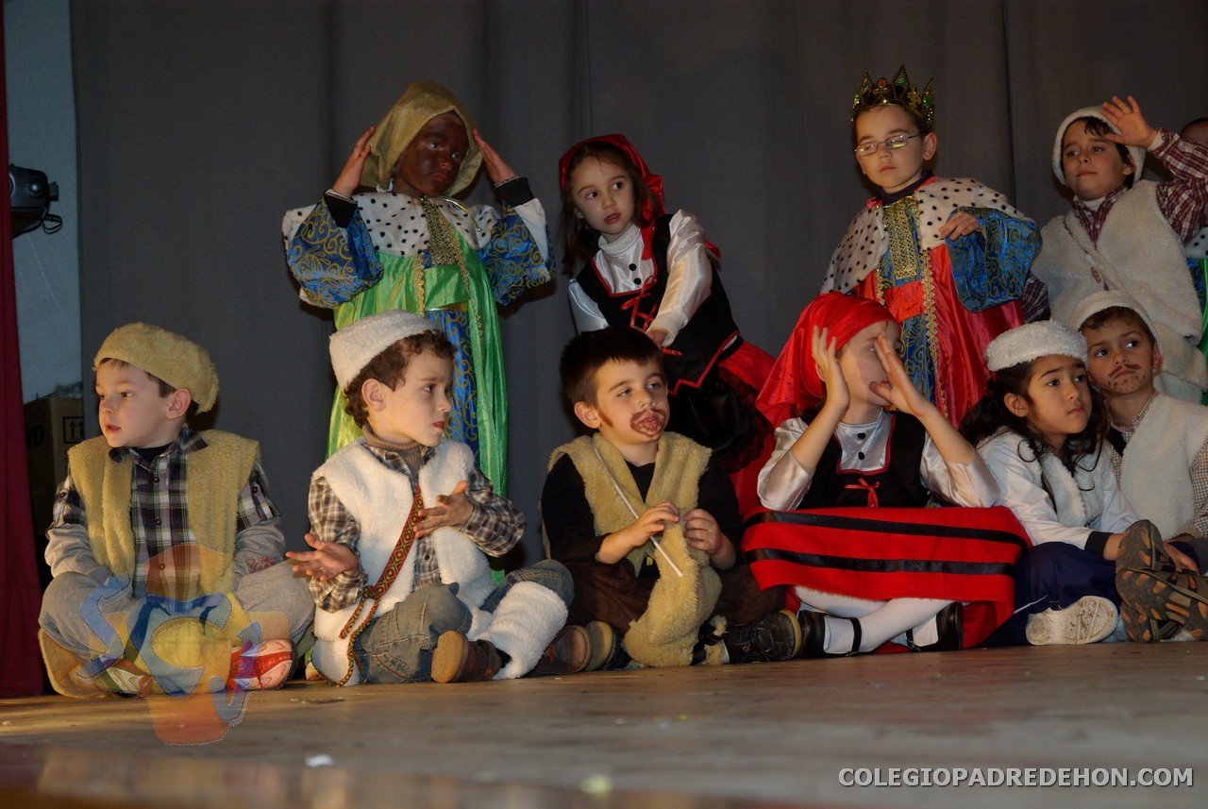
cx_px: 604
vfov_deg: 18.2
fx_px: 2520
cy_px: 404
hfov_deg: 27.0
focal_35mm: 75
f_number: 5.6
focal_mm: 50
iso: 400
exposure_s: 1/60
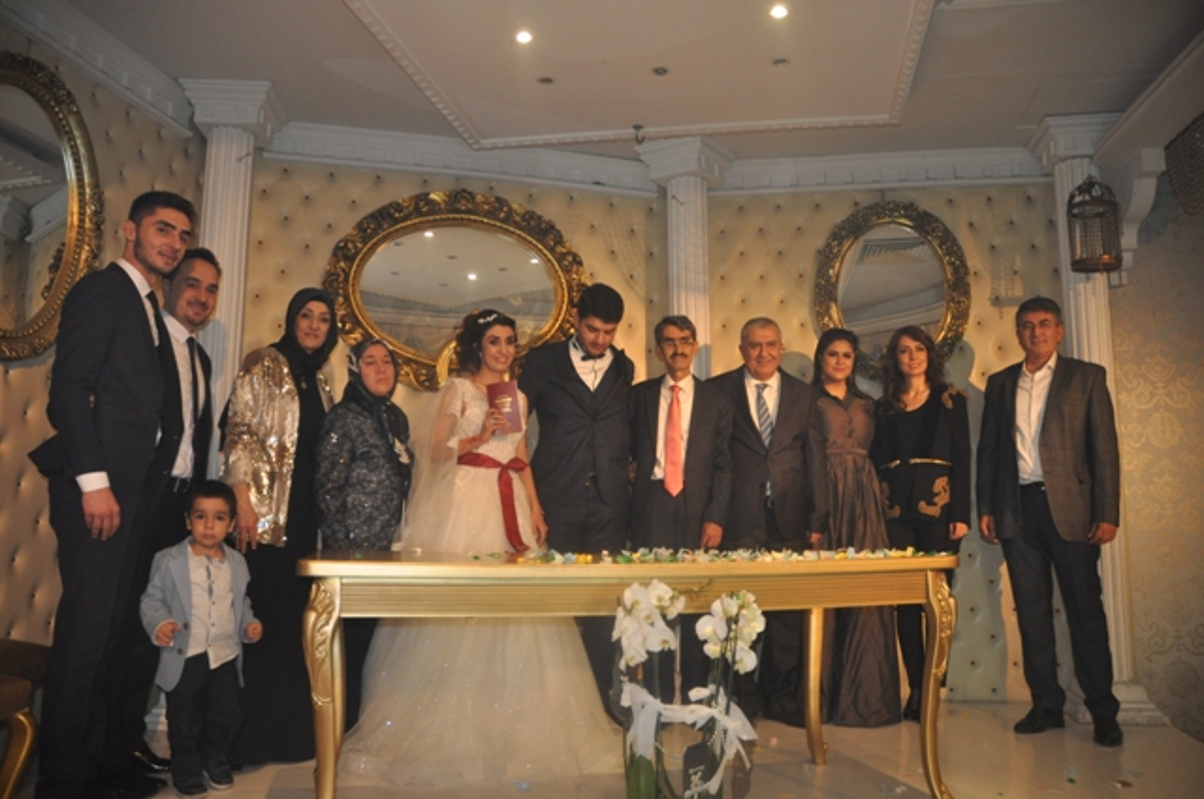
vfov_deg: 47.8
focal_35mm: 27
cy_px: 400
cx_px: 602
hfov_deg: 67.4
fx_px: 902
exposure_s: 1/60
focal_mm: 18
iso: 800
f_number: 3.5
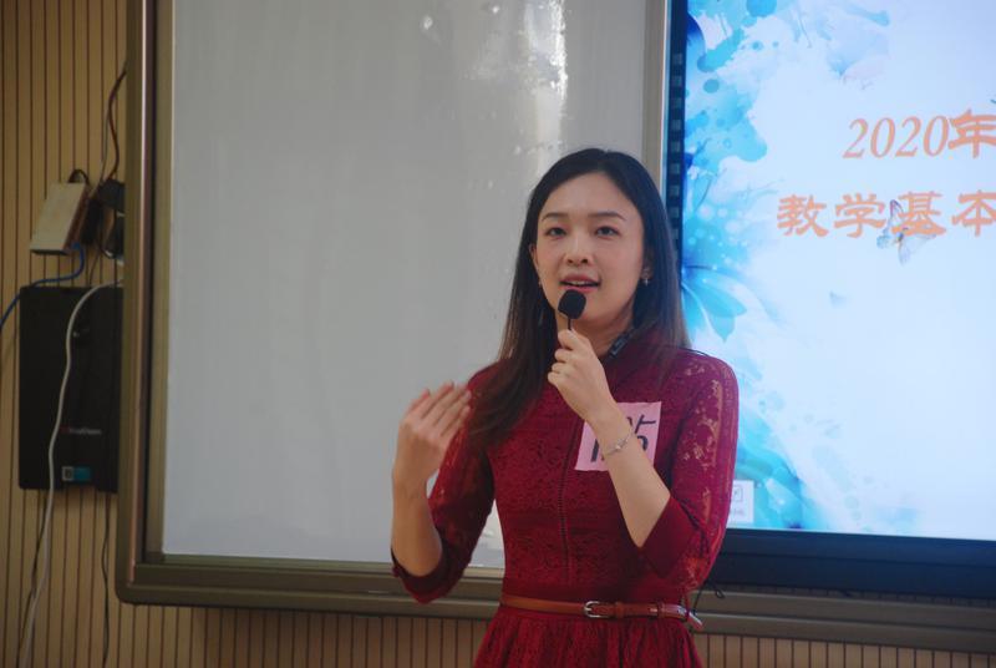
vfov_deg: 8.7
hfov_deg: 13.0
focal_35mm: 158
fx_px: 4364
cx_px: 498
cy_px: 334
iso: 400
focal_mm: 105
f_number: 5.6
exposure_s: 1/25
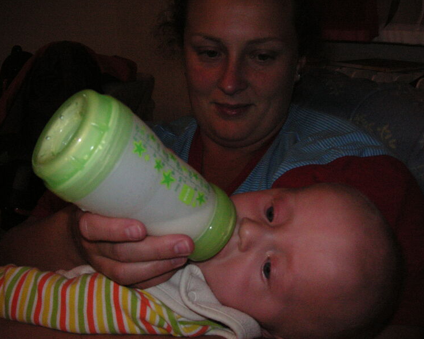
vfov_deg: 38.2
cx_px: 200
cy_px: 170
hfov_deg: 46.8
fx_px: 489
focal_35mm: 39
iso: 160
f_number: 2.8
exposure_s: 1/45
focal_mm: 6.1
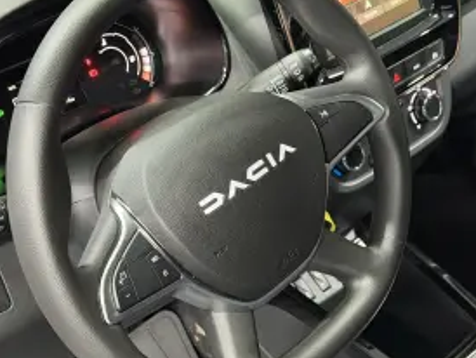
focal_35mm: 63
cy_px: 184
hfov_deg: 30.7
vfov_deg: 23.3
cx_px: 248
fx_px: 867
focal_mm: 6.76
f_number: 1.78
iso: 500
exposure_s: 1/25
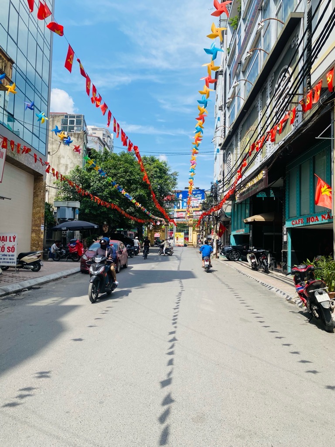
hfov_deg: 53.1
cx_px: 168
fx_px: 335
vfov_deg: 67.3
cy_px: 224
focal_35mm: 26
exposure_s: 1/2513
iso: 32
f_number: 1.8
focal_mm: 4.25
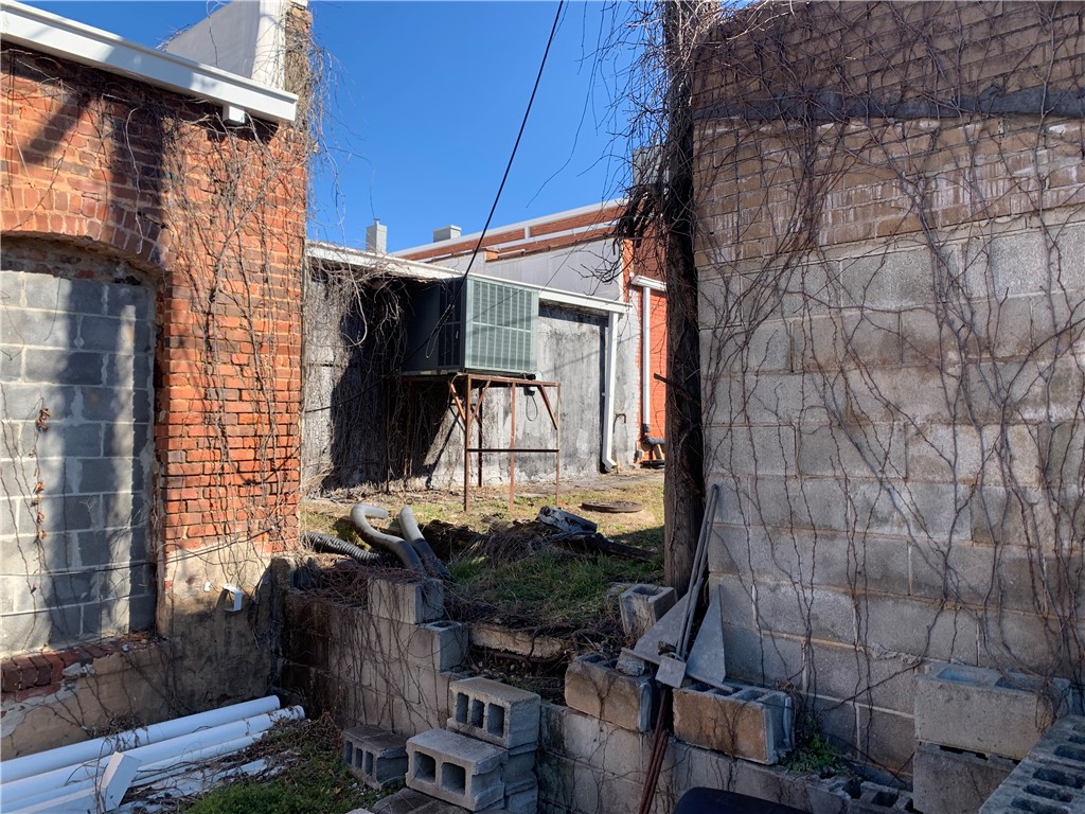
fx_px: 815
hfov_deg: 67.3
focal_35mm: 26
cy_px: 407
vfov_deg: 53.1
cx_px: 542
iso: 25
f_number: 1.8
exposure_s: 1/919
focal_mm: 4.25
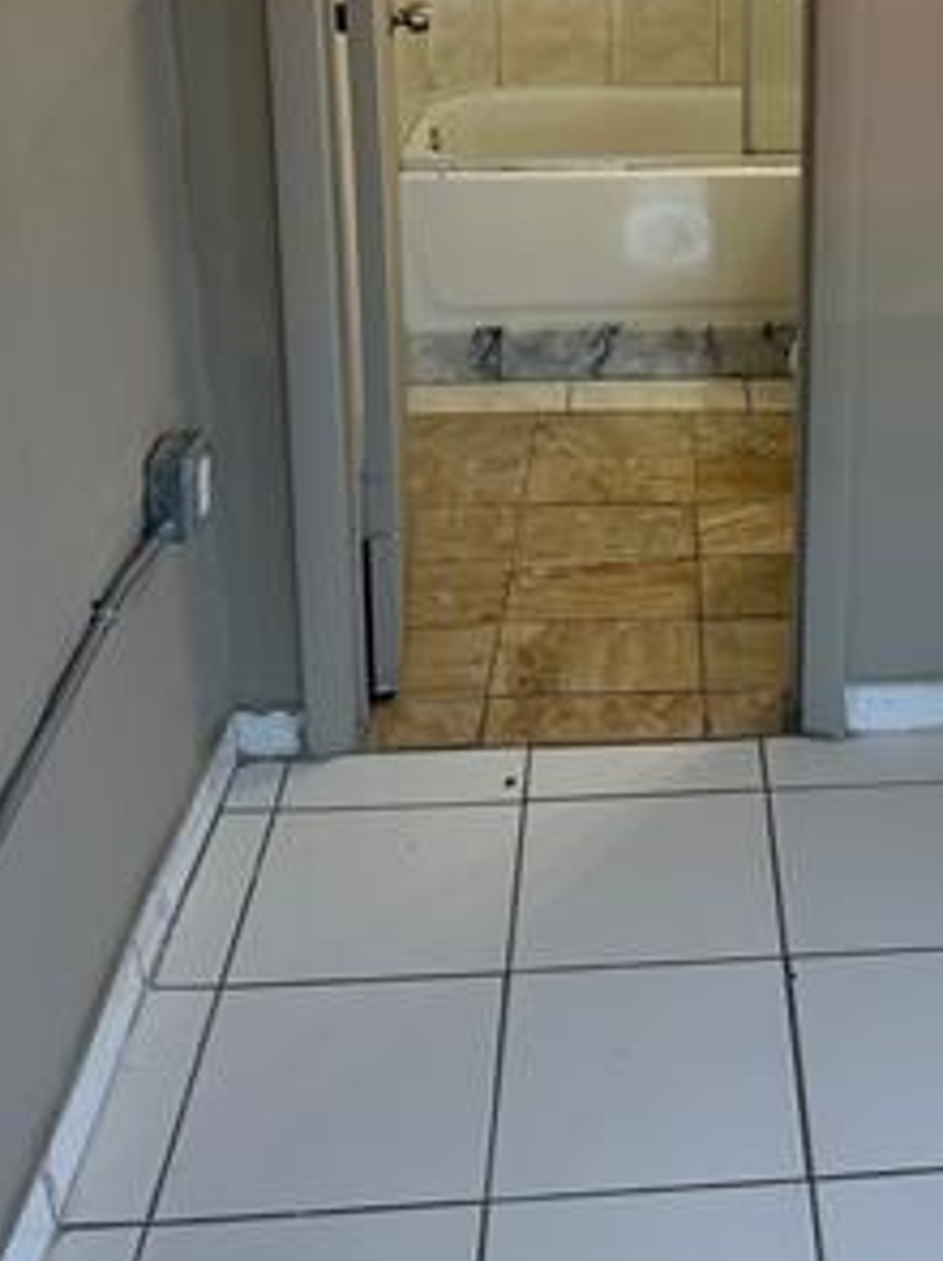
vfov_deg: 36.6
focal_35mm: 49
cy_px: 133
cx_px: 883
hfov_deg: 28.3
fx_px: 1782
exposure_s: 1/210
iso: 200
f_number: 1.78
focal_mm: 6.76
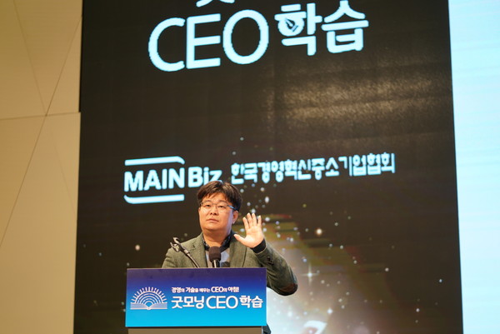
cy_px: 167
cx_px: 250
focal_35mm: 85
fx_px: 1181
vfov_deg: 16.1
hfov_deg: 23.9
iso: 200
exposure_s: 1/80
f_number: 1.8
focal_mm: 85
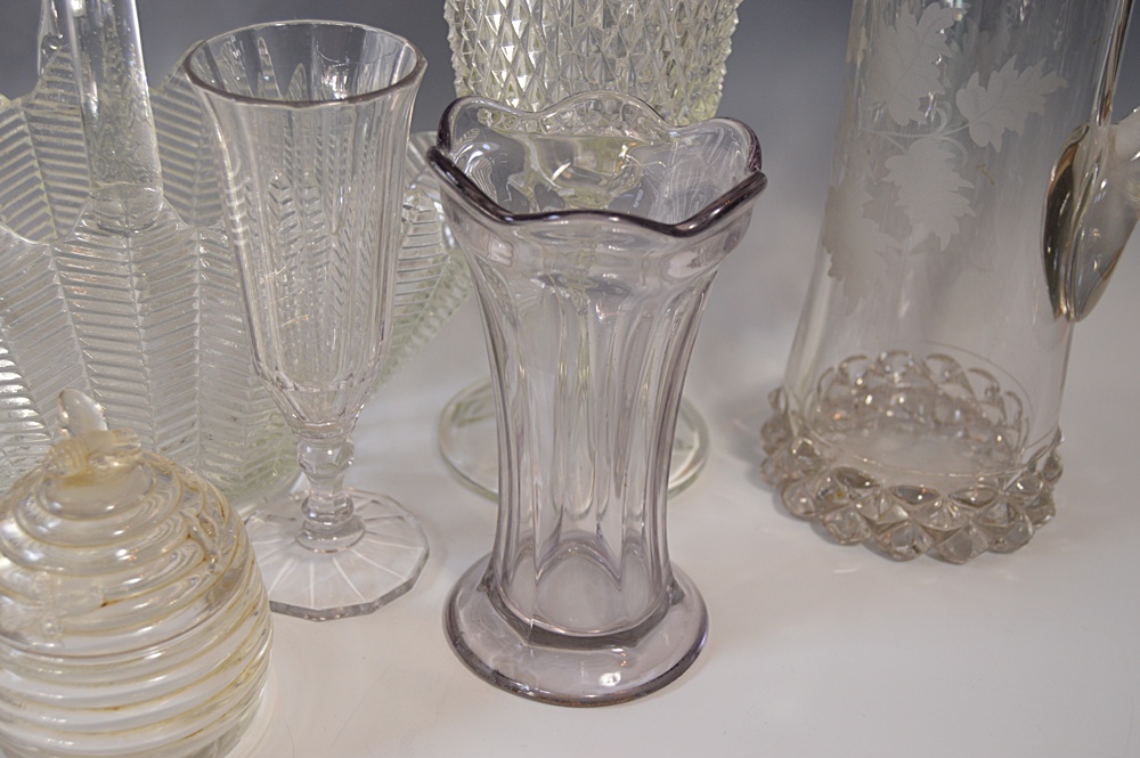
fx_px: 1471
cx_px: 570
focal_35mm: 46
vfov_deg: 28.9
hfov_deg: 42.4
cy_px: 379
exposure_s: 1/100
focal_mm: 31
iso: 400
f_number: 5
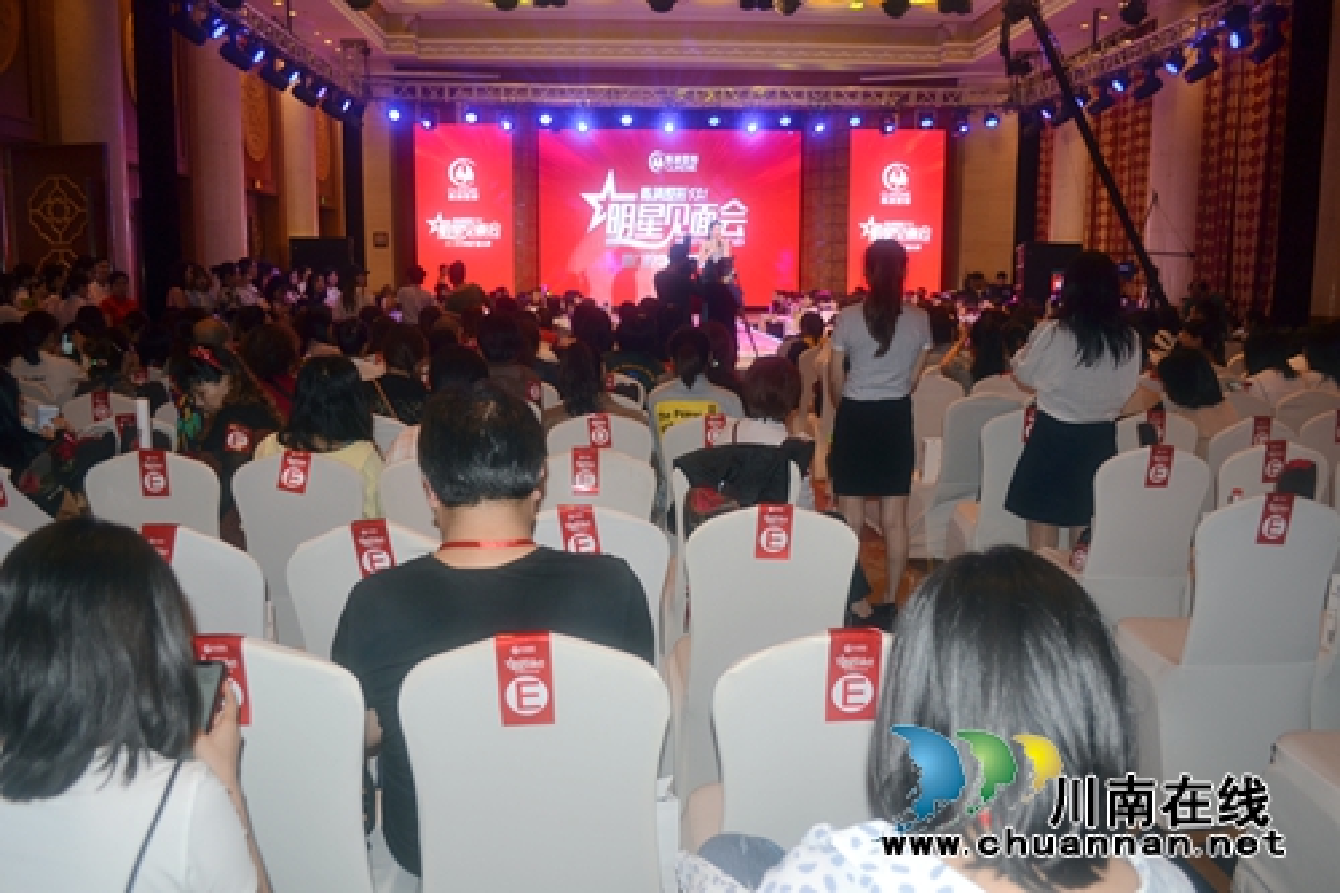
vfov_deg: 47.9
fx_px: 1005
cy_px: 446
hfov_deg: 67.4
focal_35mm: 27
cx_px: 670
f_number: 3.5
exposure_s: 1/60
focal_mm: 18
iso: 200
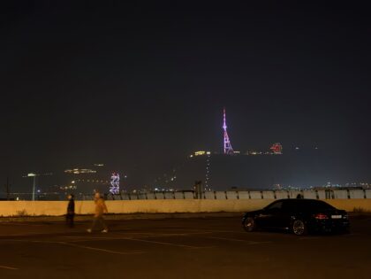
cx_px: 186
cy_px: 140
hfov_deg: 36.8
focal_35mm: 52
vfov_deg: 28.0
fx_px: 557
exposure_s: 1/14
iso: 1000
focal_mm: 5.96
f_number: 1.6
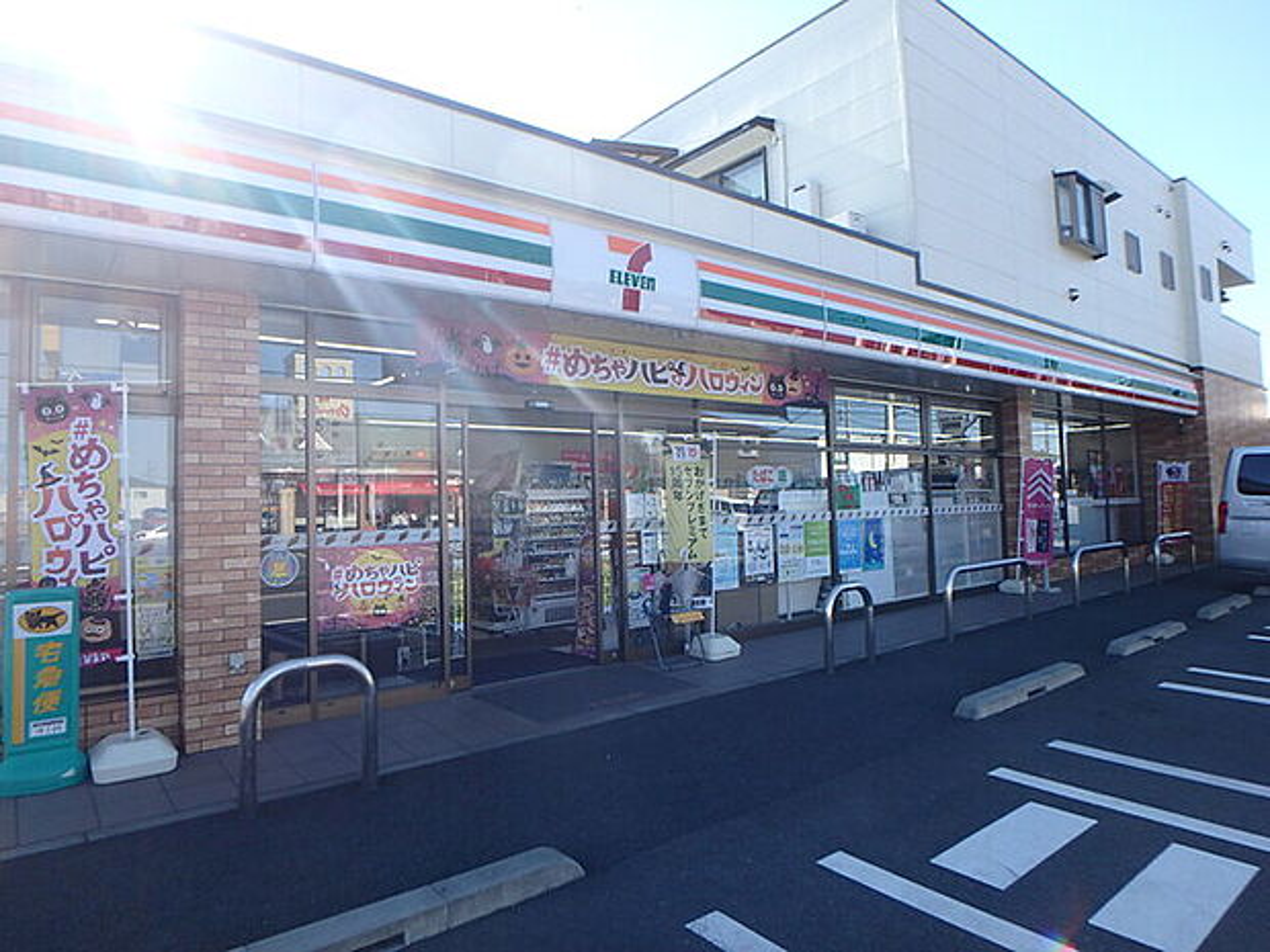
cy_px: 476
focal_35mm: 21
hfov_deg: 79.0
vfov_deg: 63.4
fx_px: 770
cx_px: 635
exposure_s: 1/400
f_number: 3.5
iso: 125
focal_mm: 3.7
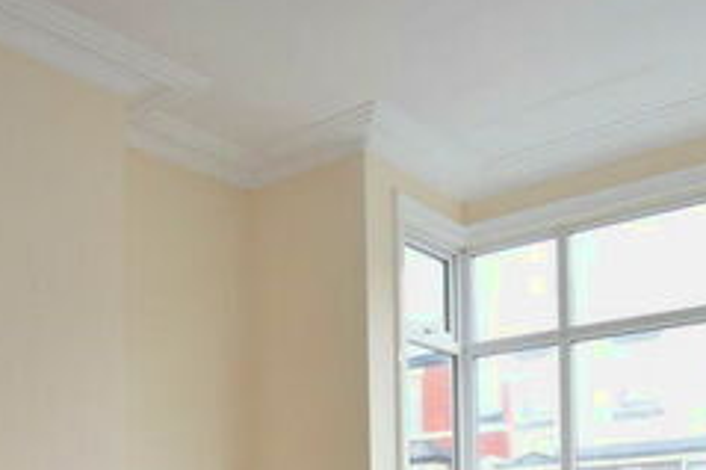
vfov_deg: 27.6
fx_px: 862
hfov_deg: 44.4
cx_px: 304
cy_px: 531
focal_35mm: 44
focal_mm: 10
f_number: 4
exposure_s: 1/50
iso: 100
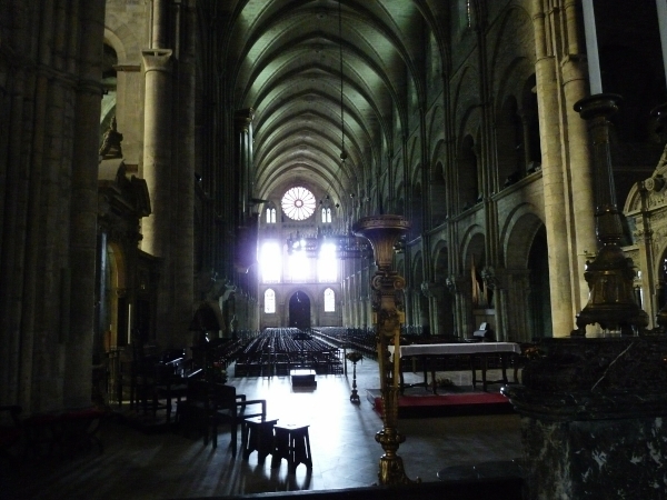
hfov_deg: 65.3
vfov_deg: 51.4
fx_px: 520
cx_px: 334
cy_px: 250
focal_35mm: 27
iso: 800
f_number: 2.8
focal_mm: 4.8
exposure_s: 1/13
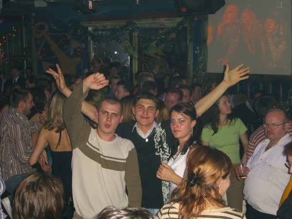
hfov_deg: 33.8
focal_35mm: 57
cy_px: 110
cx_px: 146
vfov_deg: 25.7
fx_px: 481
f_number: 3.6
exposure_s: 1/60
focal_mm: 11.8
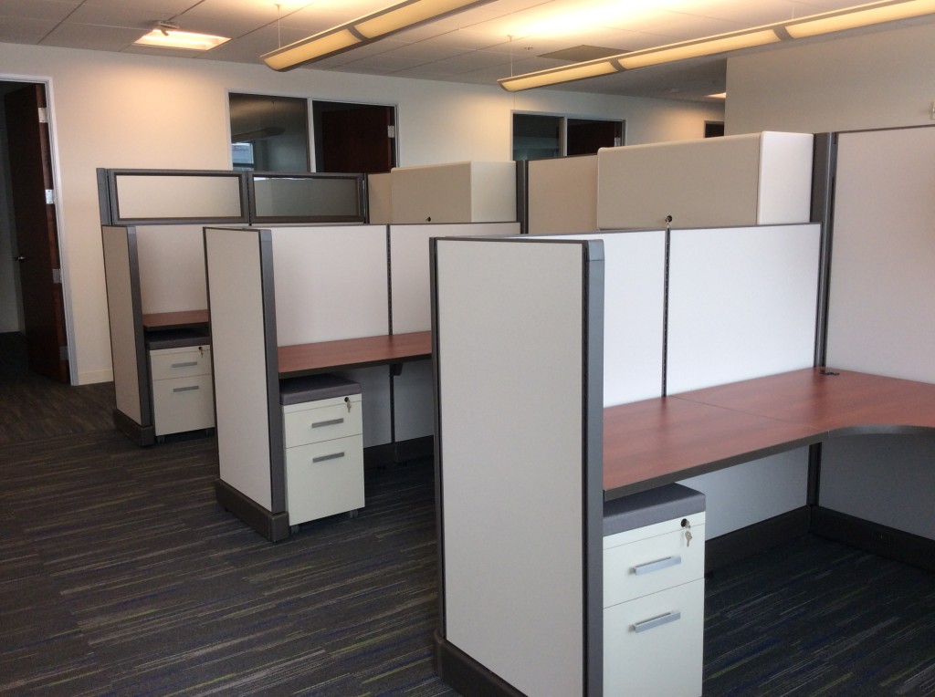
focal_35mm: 33
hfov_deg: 55.4
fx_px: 890
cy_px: 348
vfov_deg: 42.8
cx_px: 468
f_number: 2.4
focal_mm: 3.3
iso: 40
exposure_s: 1/60
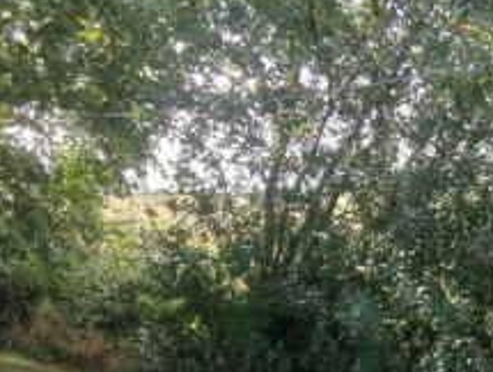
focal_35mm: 46
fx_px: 656
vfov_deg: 30.4
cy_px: 327
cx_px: 515
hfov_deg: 36.2
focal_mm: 2.26
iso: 50
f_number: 2.2
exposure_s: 1/131
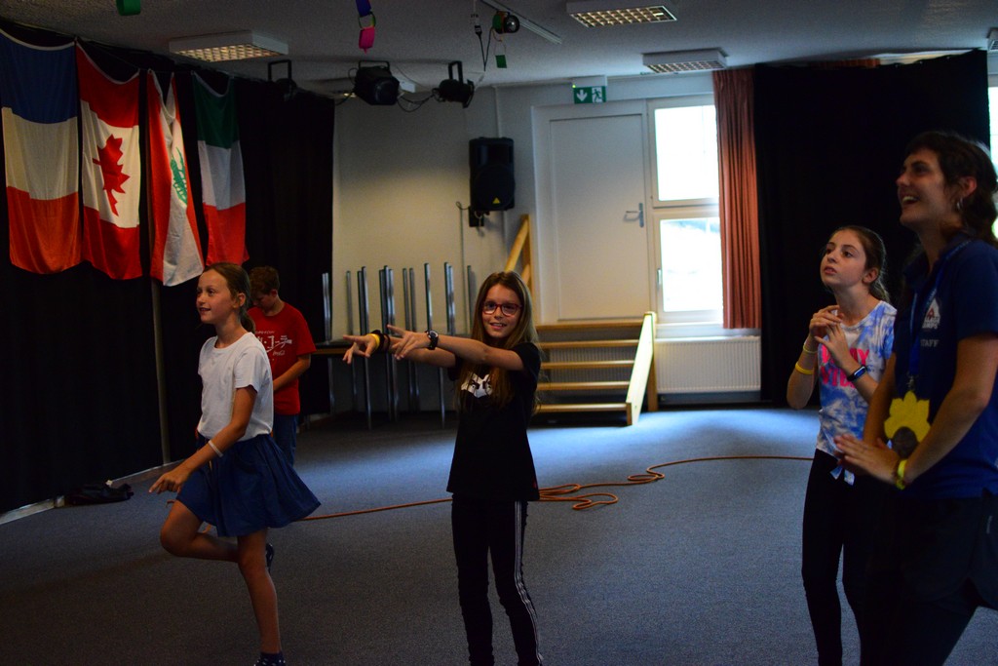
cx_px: 499
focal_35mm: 52
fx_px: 1456
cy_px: 333
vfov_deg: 25.8
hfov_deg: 37.8
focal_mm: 35
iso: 3200
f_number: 1.8
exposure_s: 1/320
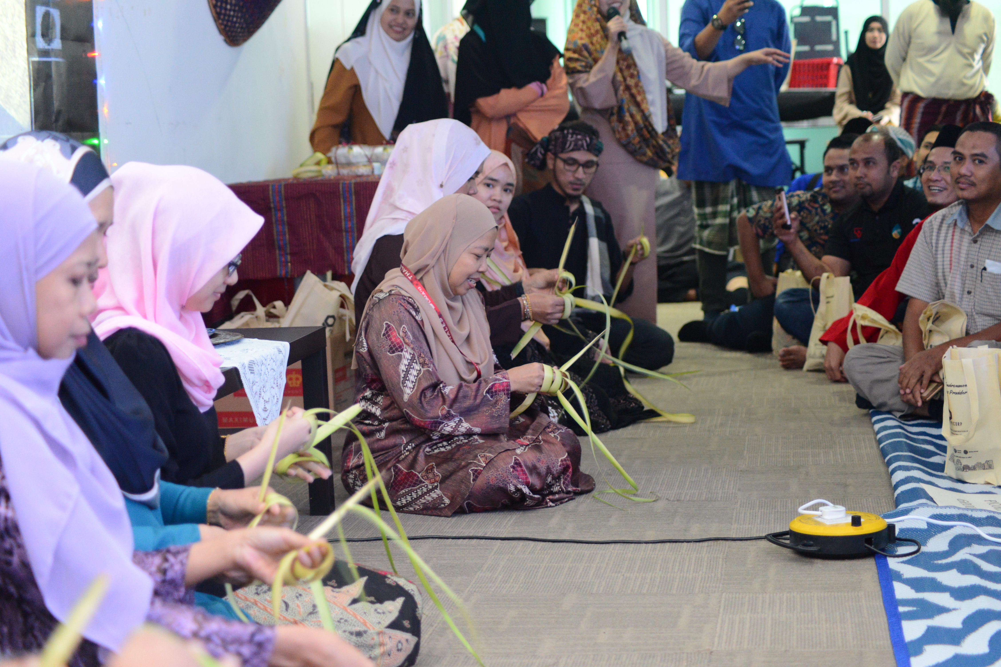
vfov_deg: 19.5
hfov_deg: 28.8
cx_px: 500
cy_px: 334
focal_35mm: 70
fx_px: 1946
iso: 5000
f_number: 4
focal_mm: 70
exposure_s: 1/60
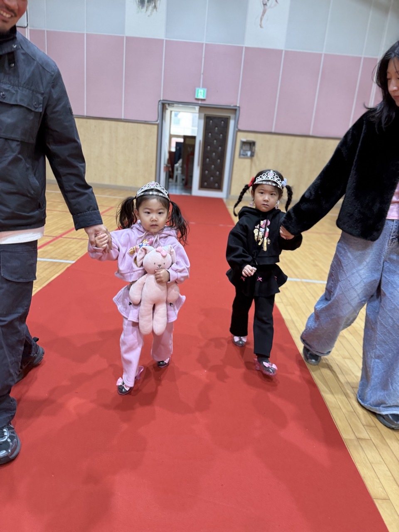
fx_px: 369
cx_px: 200
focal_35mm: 24
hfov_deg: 56.8
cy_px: 266
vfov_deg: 71.6
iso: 200
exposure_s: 1/120
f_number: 1.78
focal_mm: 6.76
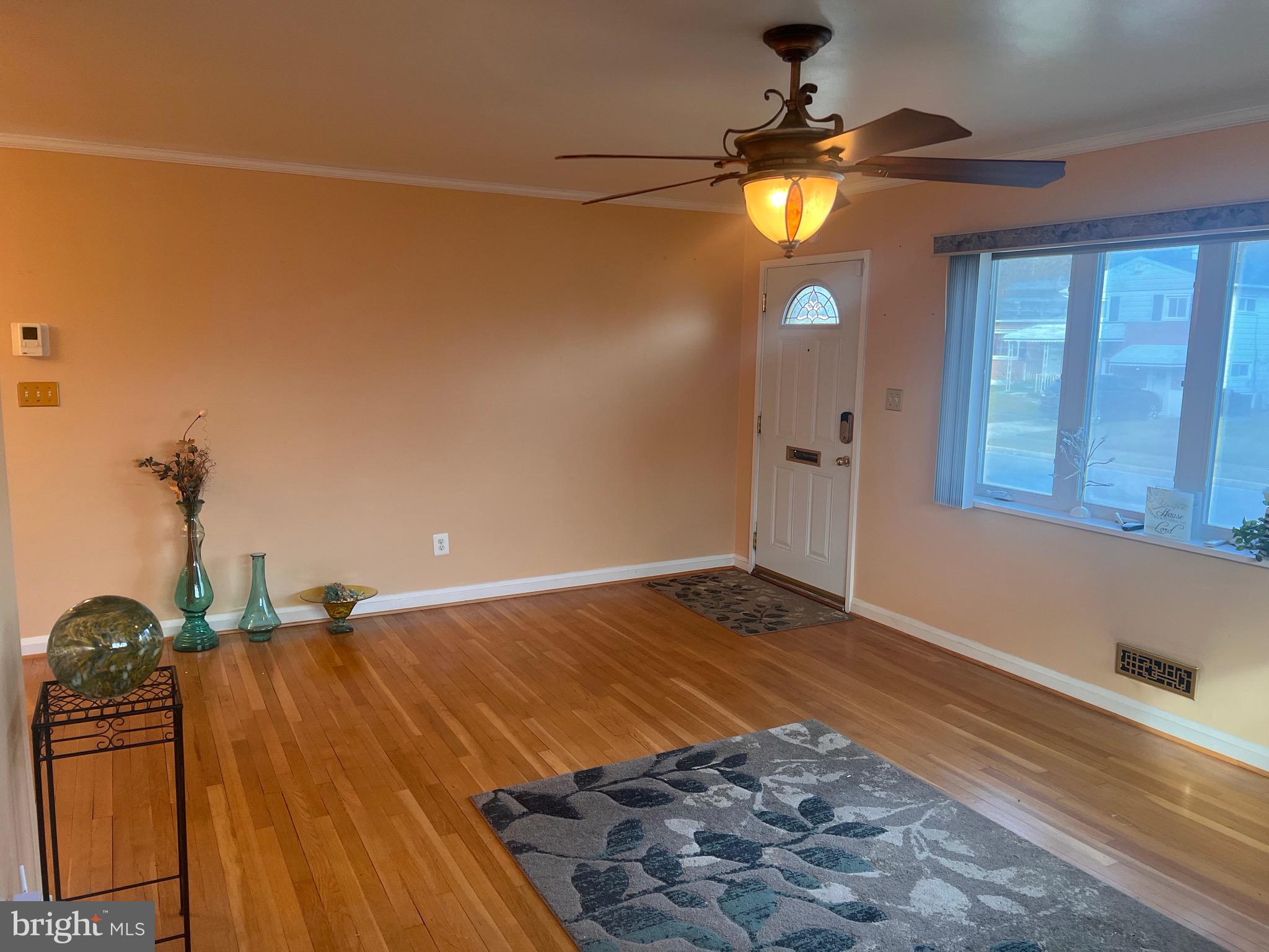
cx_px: 634
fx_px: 953
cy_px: 476
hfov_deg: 67.3
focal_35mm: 26
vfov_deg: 53.1
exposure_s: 1/120
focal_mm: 5.7
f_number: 1.5
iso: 125
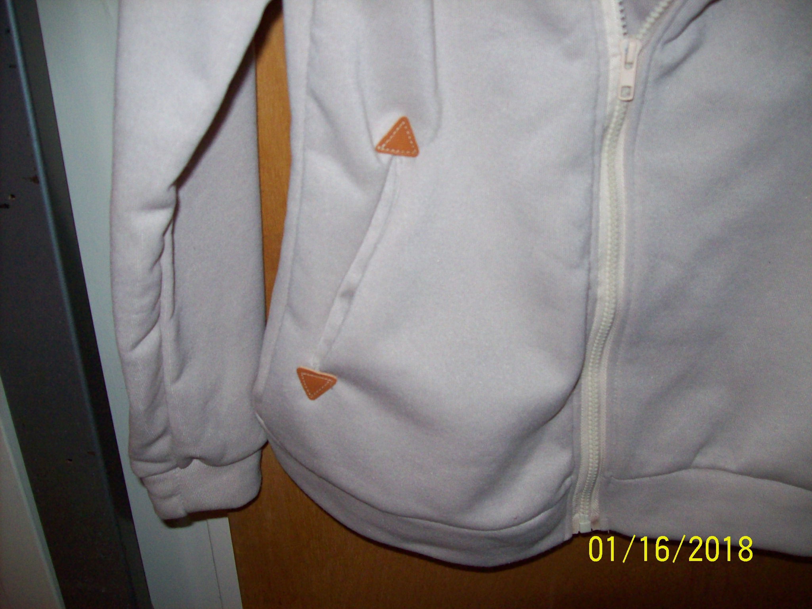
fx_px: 844
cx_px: 406
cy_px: 304
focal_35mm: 36
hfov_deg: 51.4
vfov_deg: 39.7
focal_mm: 6
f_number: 2.7
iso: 200
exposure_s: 1/64
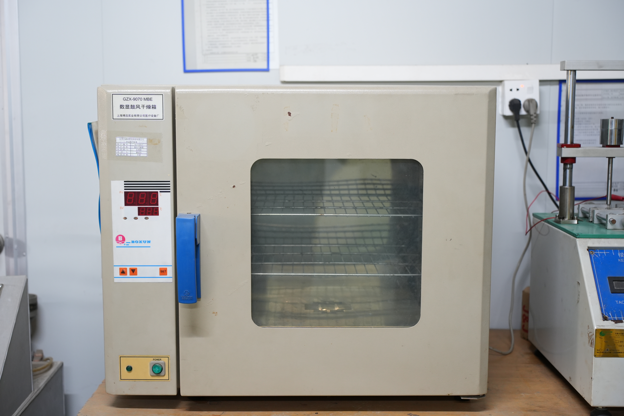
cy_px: 208
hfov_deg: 41.9
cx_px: 312
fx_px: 815
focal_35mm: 47
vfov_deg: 28.6
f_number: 3.2
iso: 1000
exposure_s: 1/50
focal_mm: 47
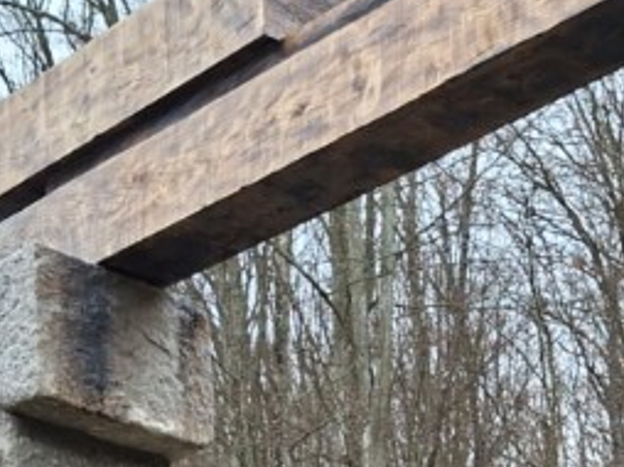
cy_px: 901
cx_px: 472
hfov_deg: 20.3
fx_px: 1729
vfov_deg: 13.4
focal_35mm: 96
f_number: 1.8
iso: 50
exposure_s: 1/326
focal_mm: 5.54
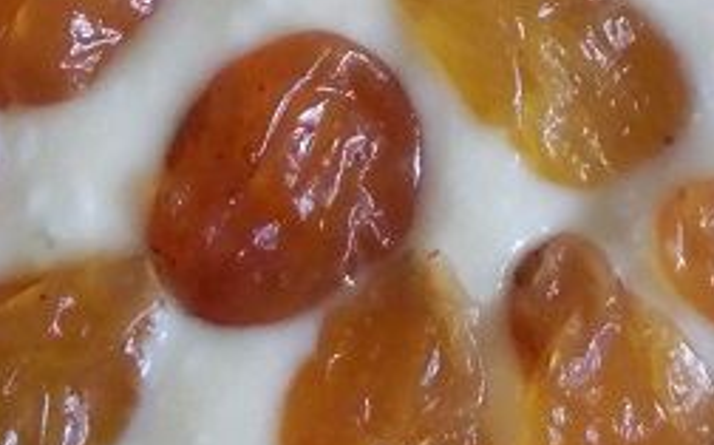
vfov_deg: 11.1
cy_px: -249
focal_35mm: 112
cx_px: 402
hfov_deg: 18.6
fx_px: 2177
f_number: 3.2
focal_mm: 4.6
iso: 500
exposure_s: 1/125
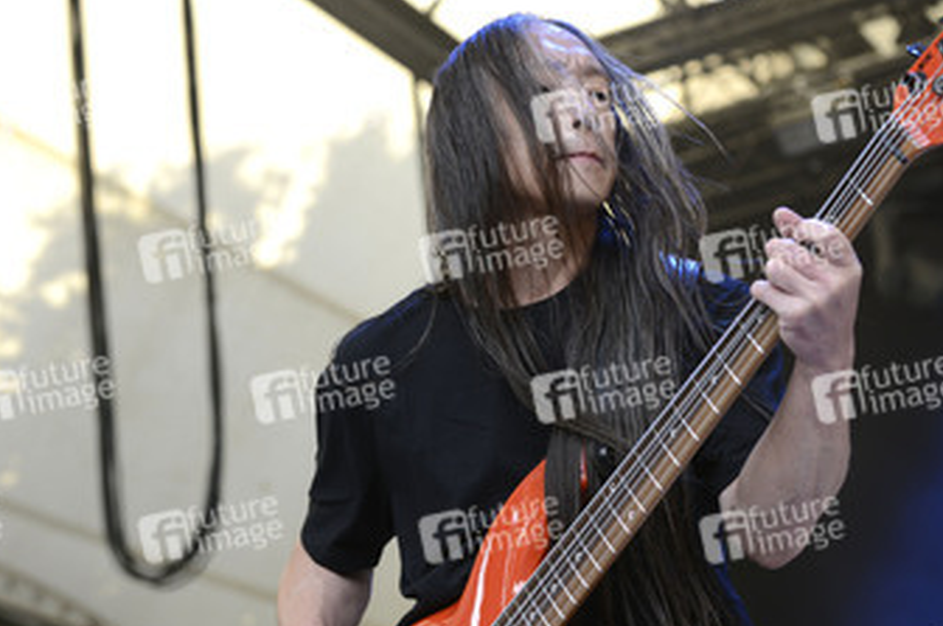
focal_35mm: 94
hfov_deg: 21.7
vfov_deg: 14.5
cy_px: 320
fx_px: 2459
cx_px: 529
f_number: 4.5
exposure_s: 1/640
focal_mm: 70
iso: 1000
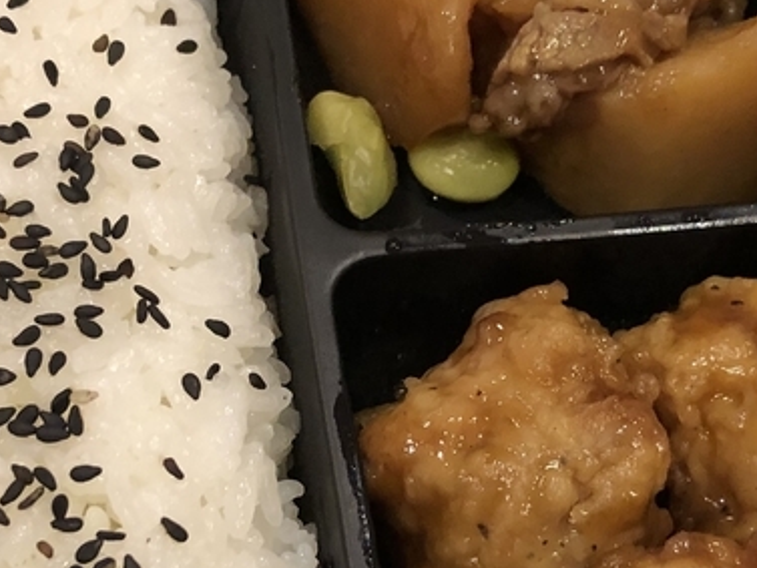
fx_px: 1663
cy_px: 401
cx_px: 414
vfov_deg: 19.3
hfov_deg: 25.6
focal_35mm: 76
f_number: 1.8
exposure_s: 1/13
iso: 100
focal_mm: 3.99
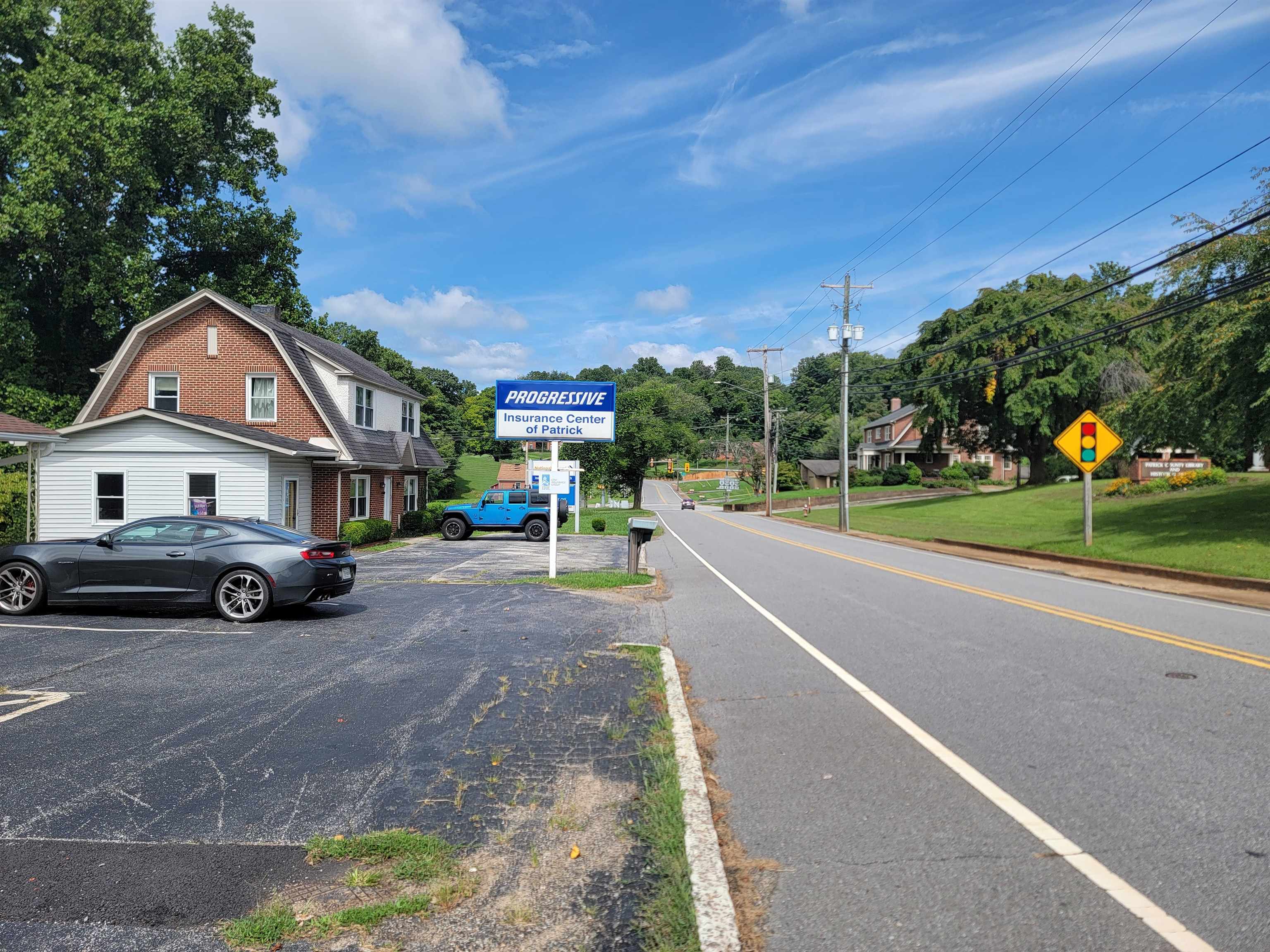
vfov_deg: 56.8
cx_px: 635
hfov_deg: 71.6
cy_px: 476
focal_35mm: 24
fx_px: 881
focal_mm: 6.7
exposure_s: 1/1019
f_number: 1.8
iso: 16
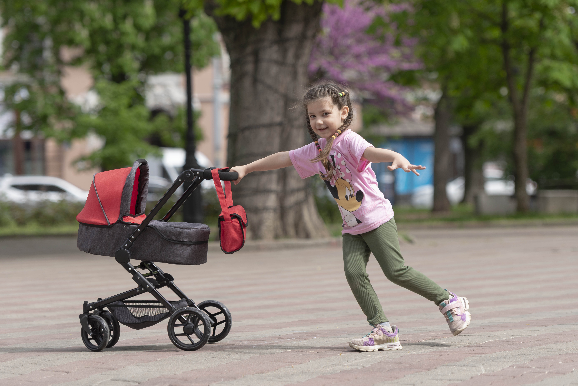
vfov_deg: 11.2
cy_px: 193
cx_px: 289
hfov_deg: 16.8
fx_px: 1959
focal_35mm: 122
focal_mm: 122
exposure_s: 1/1250
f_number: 2.8
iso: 125
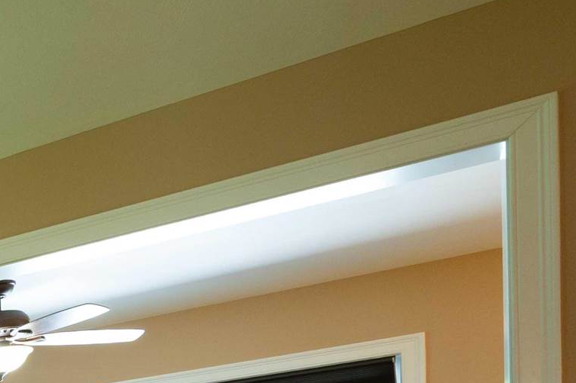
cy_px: 628
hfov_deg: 20.1
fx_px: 975
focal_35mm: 61
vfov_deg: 18.7
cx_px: -526
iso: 800
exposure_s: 1/8
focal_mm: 15
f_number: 11
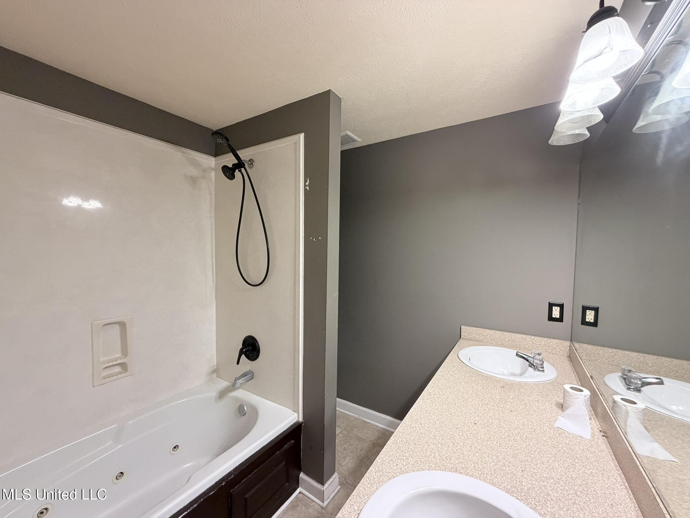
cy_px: 259
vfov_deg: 85.7
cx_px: 345
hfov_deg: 102.1
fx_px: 279
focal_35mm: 14
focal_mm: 2.22
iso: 320
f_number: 2.2
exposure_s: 1/60
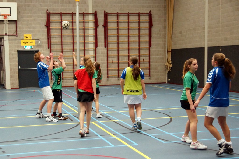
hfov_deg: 43.6
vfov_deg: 29.8
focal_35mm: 45
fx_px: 299
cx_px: 120
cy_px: 80
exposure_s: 1/200
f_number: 2.8
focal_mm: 30
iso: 1600
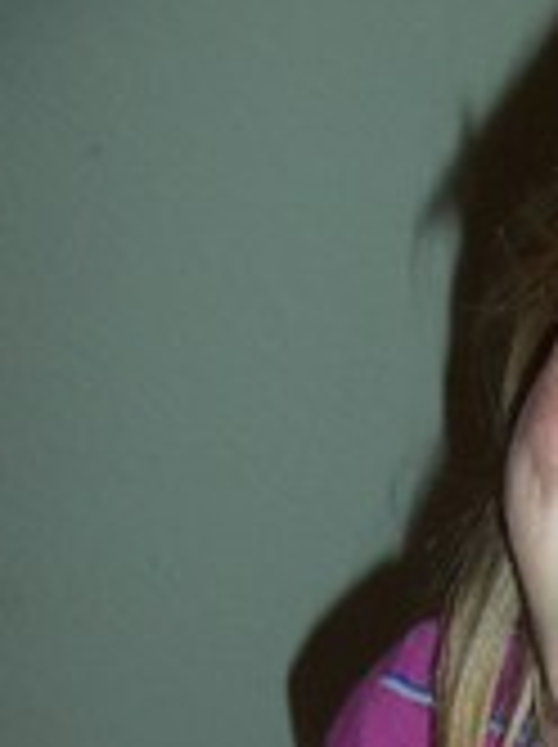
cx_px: 666
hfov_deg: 16.8
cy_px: 1066
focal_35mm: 84
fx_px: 1810
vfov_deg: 20.5
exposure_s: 1/30
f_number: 3.4
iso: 100
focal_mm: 5.2
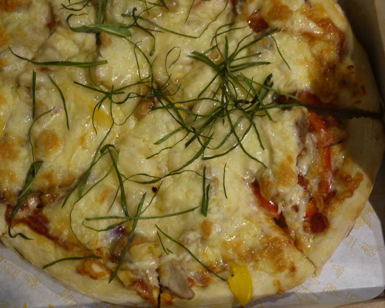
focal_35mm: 59
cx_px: 158
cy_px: 107
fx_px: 672
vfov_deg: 25.7
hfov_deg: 31.9
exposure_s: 1/60
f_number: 1.7
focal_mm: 20
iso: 400
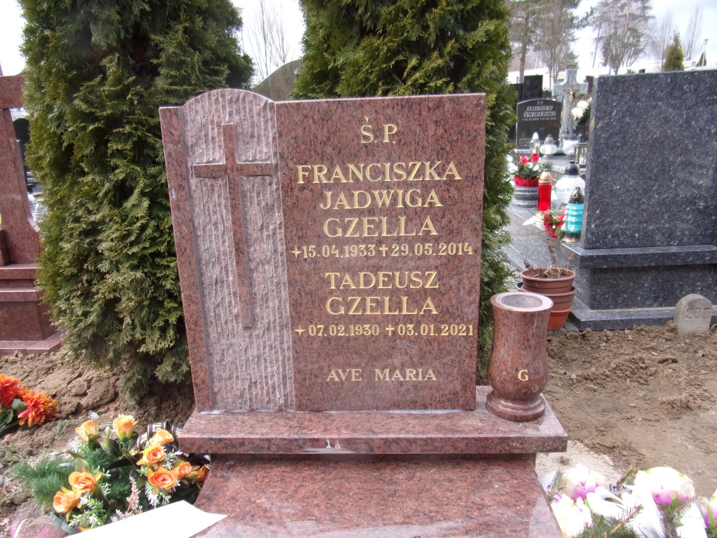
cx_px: 358
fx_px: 497
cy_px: 269
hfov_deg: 71.6
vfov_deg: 56.8
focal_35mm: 24
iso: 80
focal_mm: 4.3
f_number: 3.3
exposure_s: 1/120
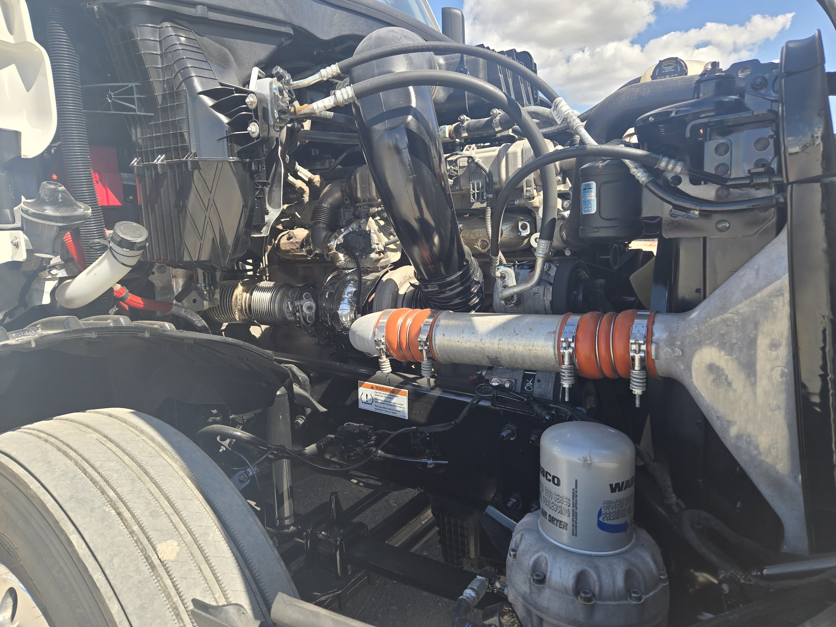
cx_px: 418
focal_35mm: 23
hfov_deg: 73.9
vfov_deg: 58.9
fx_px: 555
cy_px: 314
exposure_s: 1/805
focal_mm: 5.4
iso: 25
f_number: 1.8
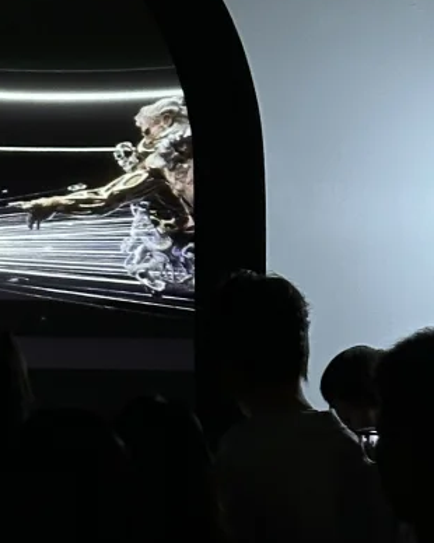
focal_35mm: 174
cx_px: -64
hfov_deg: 8.8
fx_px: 2796
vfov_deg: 10.9
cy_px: -66
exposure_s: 1/40
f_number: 1.78
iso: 400
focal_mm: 6.86
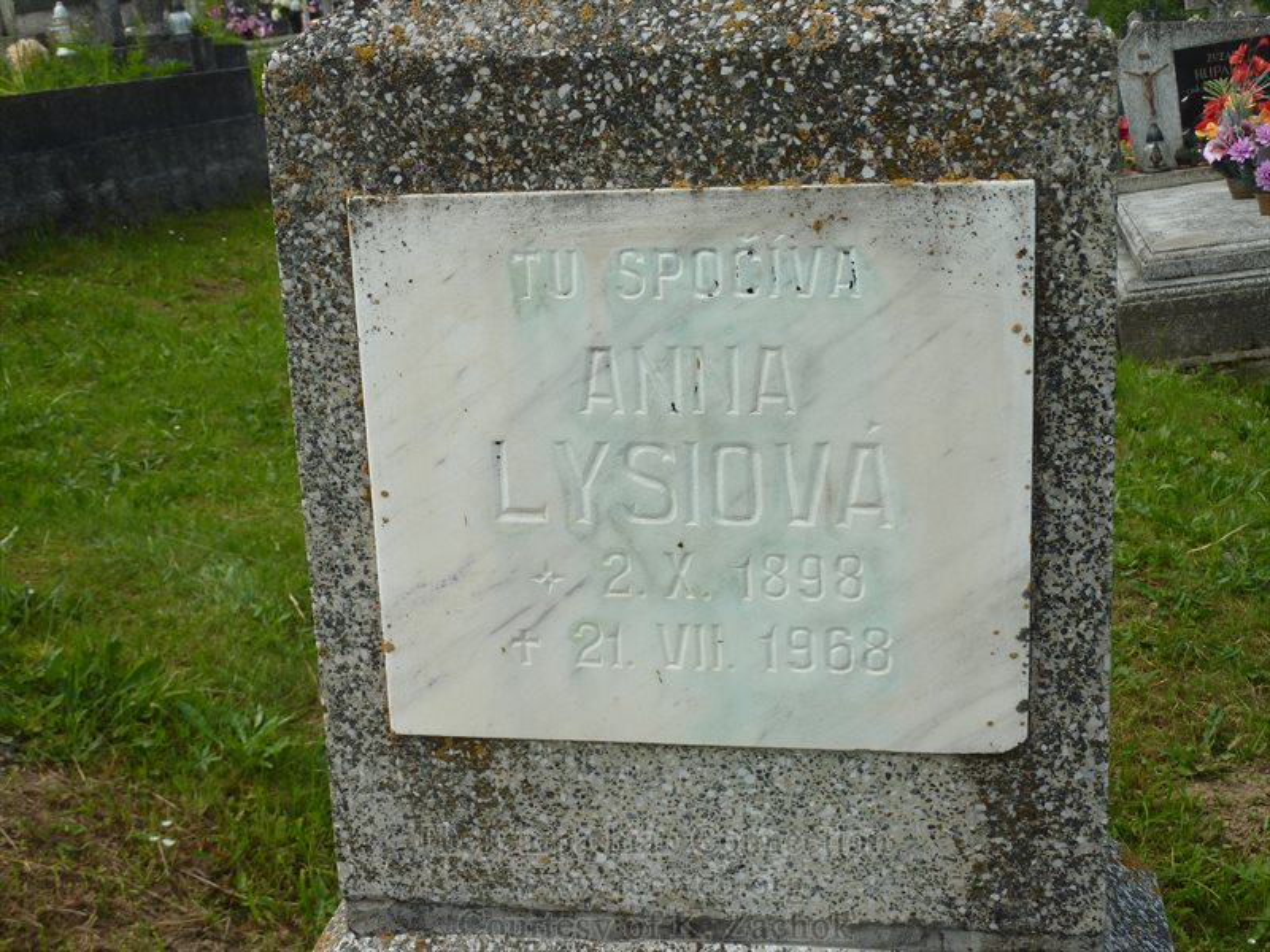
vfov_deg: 30.3
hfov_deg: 39.7
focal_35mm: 48
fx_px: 1761
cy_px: 476
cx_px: 635
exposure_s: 1/400
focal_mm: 7.9
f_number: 4.5
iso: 80
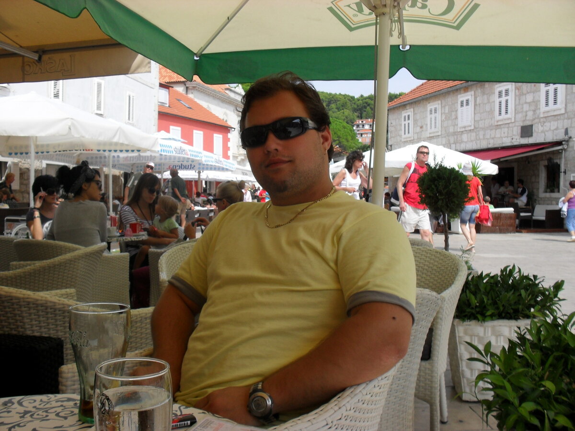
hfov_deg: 52.6
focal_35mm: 35
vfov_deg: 40.7
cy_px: 216
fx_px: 581
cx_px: 288
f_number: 8.4
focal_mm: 6.3
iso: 100
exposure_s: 1/180
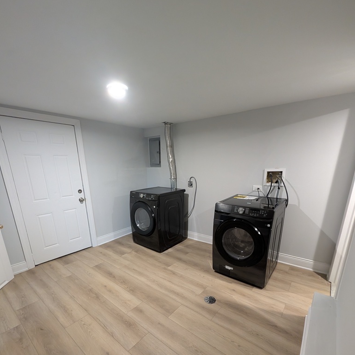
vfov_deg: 89.6
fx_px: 174
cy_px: 219
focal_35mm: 15
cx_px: 179
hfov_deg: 91.1
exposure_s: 1/30.4
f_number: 1.7
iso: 318
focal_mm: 2.02
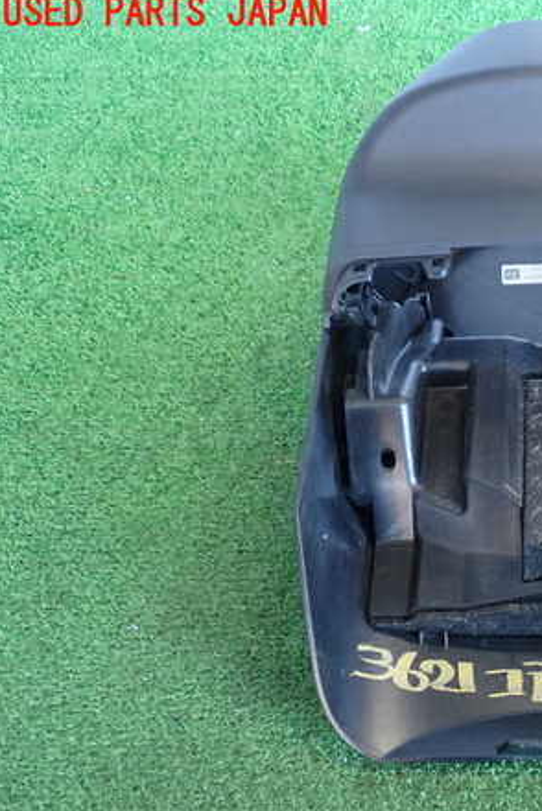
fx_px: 1150
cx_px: 546
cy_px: 406
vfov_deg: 38.9
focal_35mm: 51
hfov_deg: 25.2
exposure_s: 1/40
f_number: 2.5
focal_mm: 6.37
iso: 400
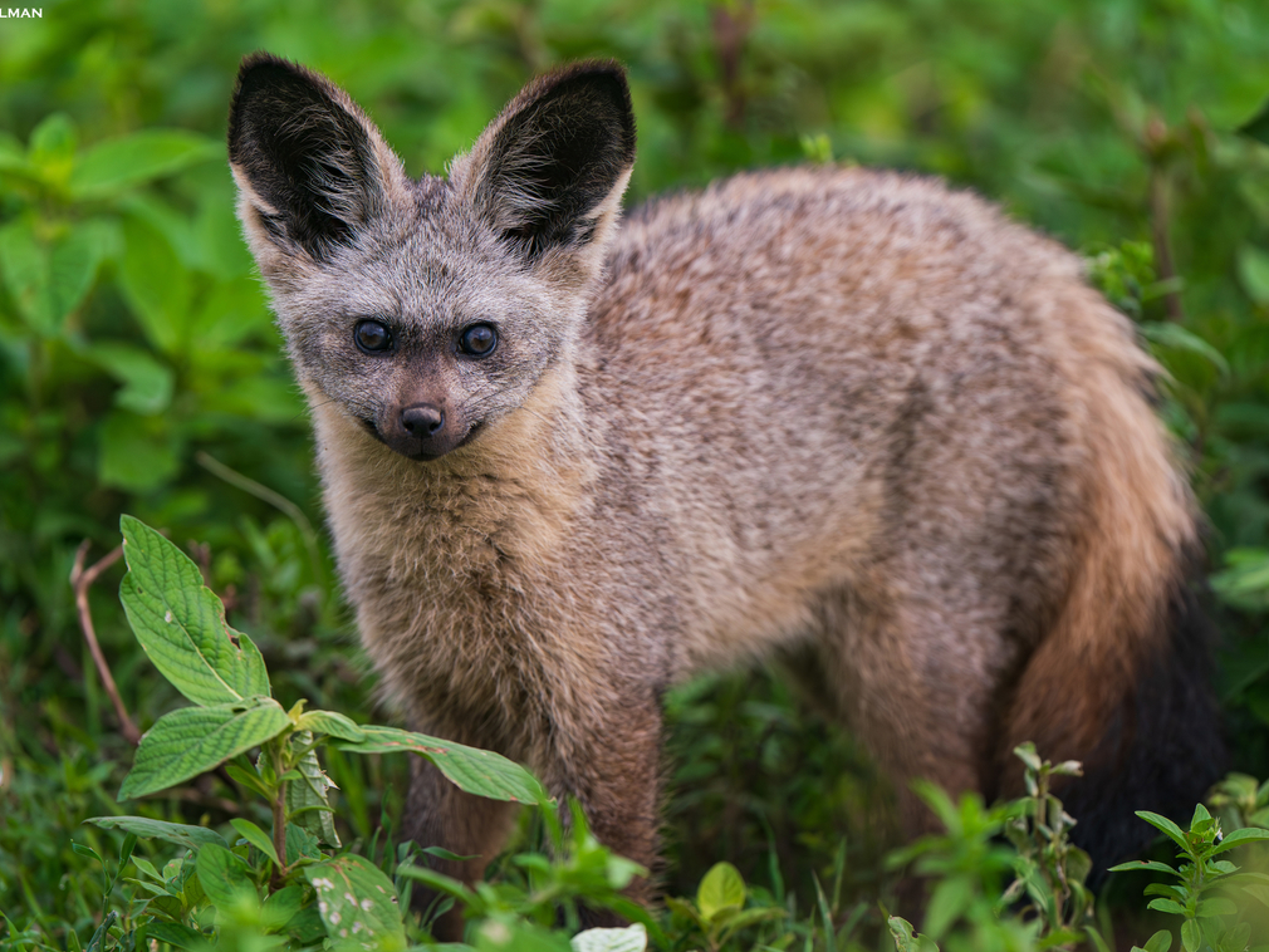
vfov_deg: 2.3
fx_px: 23871
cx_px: 564
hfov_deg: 3.0
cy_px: 476
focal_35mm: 651
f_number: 4
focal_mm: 600
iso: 1000
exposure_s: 1/6400
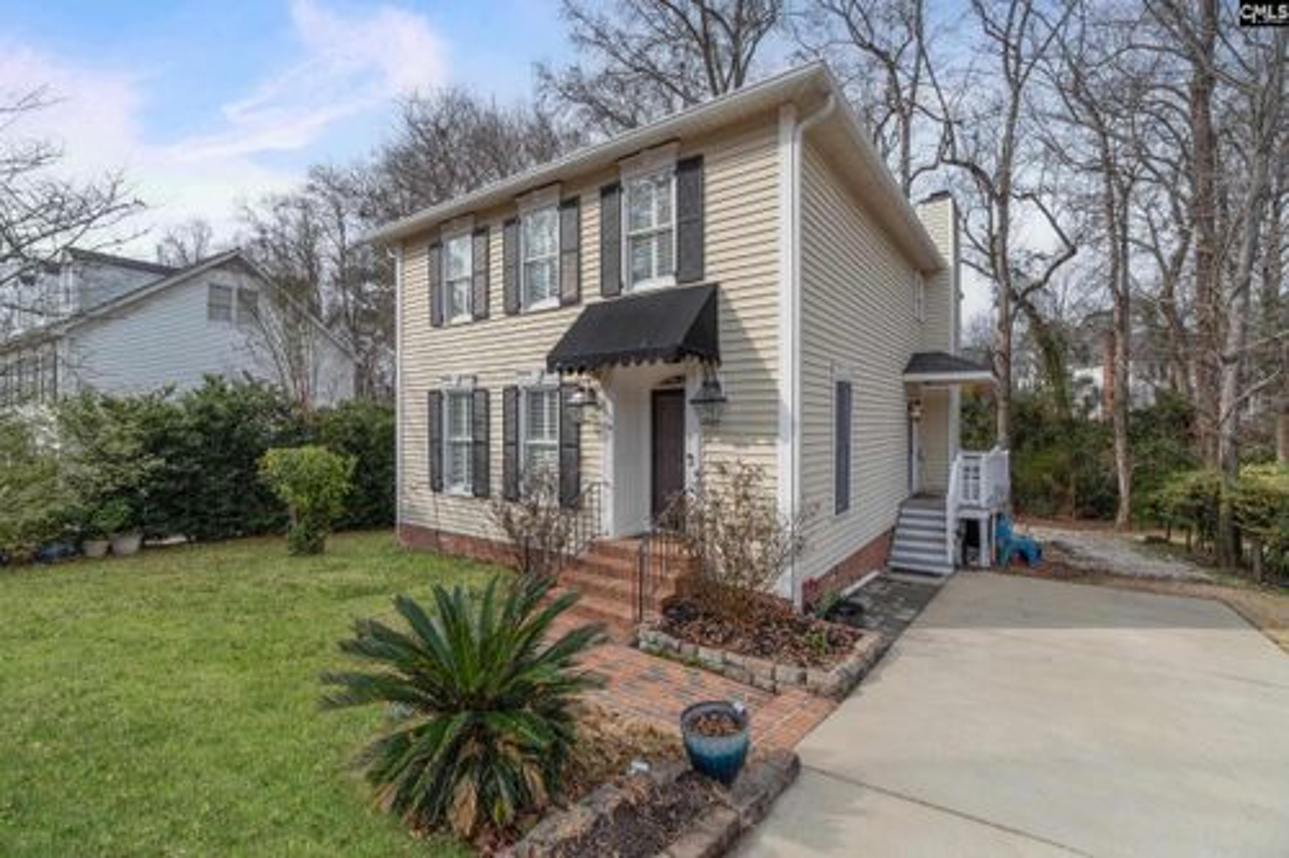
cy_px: 429
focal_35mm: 15
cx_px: 644
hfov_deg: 100.4
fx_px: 537
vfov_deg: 77.3
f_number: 8
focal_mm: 10
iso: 250
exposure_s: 1/800
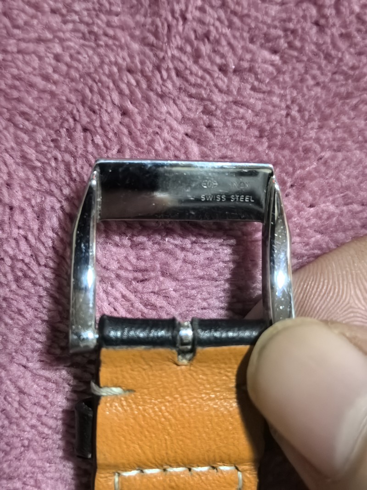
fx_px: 650
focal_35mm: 46
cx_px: 184
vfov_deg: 41.2
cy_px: 245
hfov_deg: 31.5
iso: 640
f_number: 2
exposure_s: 1/33.3
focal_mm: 5.75
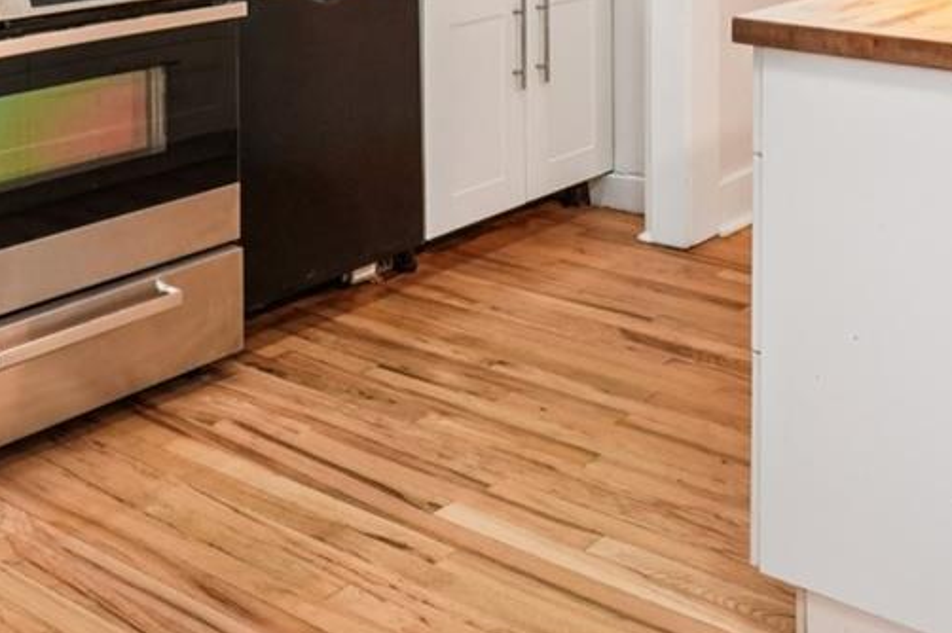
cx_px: 662
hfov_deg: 37.3
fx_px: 1390
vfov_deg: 22.2
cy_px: -252
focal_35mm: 53
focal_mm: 11
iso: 800
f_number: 8
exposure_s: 1/20
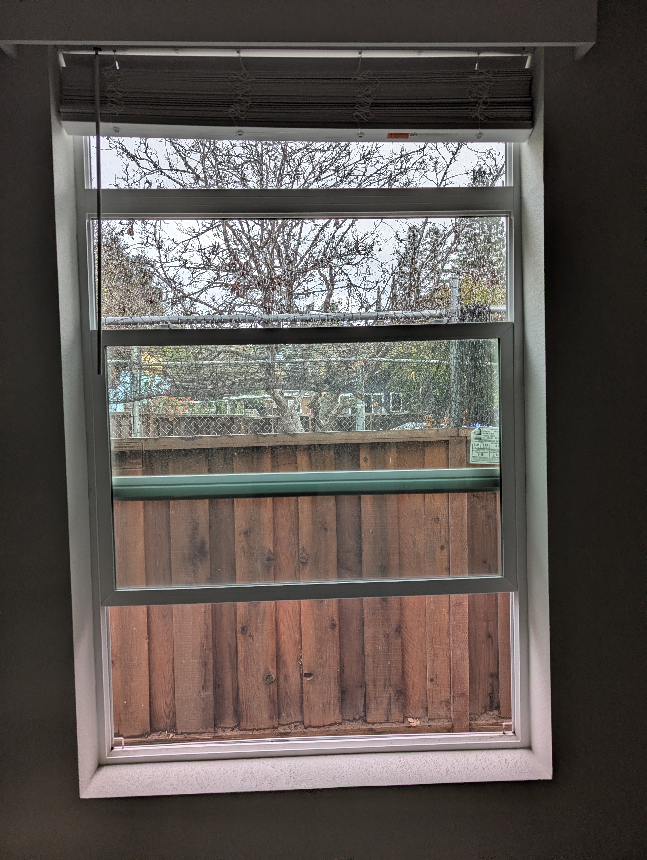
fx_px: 597
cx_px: 324
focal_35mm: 24
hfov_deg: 56.9
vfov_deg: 71.5
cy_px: 430
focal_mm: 6.9
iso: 46
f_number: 1.68
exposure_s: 1/91.9
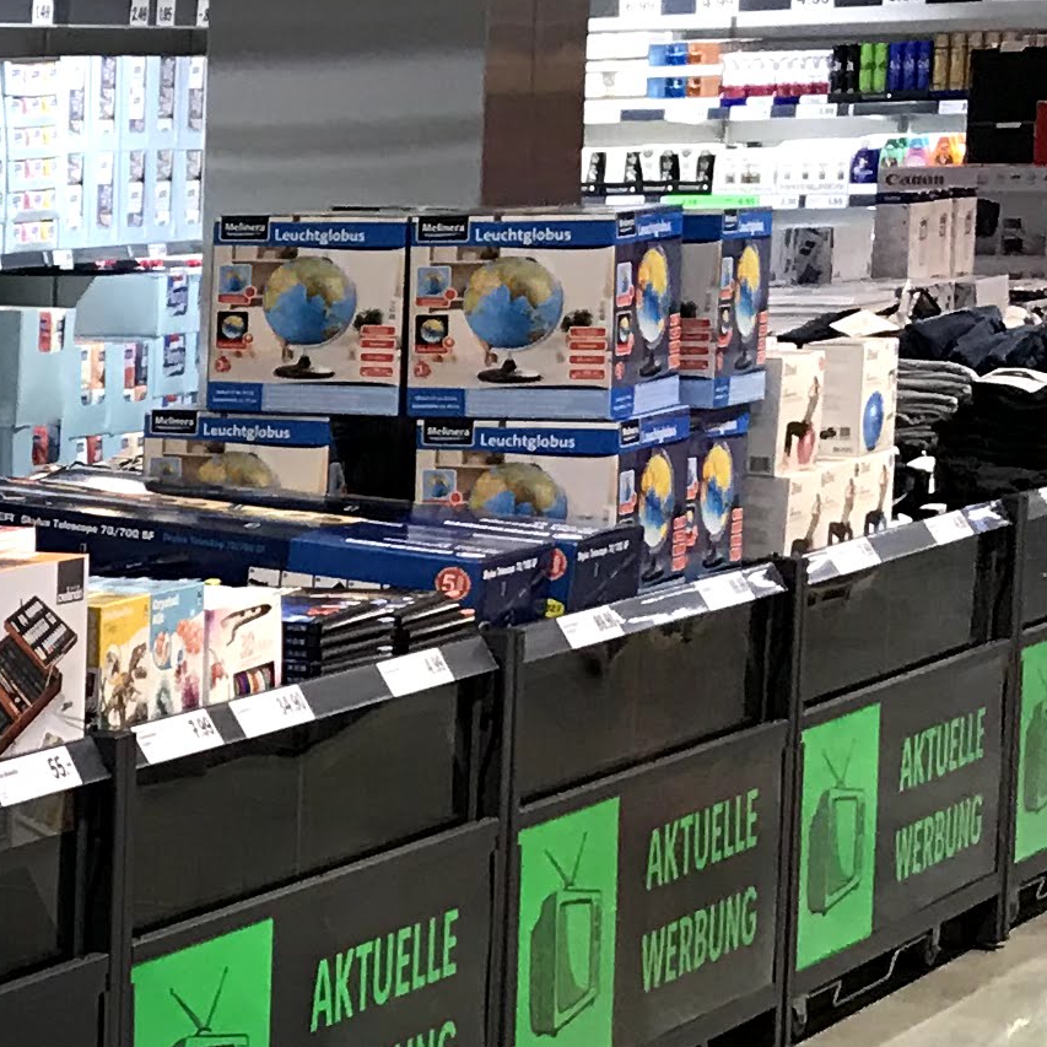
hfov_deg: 12.4
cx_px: -1290
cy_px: 767
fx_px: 4004
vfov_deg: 14.8
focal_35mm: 117
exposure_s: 1/33
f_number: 1.8
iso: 25
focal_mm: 3.99
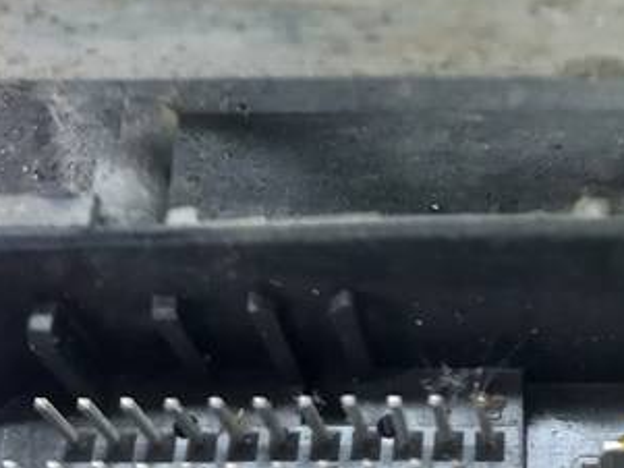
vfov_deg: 16.7
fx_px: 1533
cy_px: -89
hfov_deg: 22.6
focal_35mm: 85
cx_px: 518
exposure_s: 1/33
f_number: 1.8
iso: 320
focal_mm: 4.6
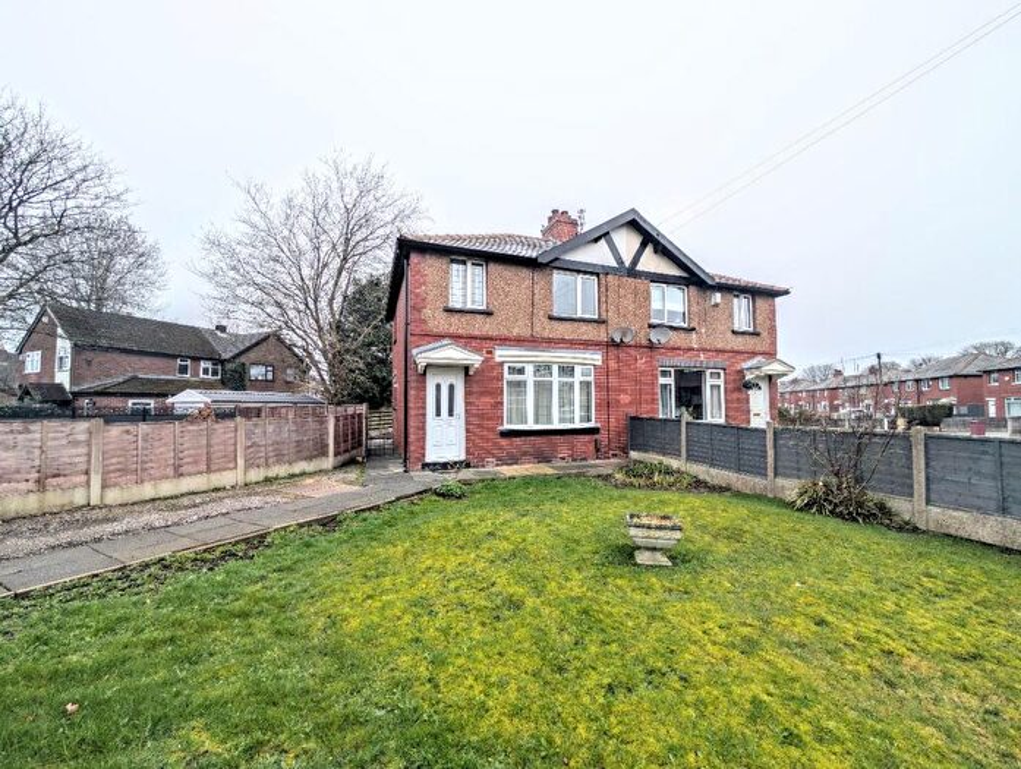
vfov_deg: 94.7
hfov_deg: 110.4
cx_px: 510
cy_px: 384
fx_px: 354
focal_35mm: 12
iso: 54
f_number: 1.7
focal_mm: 2.02
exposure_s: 1/316
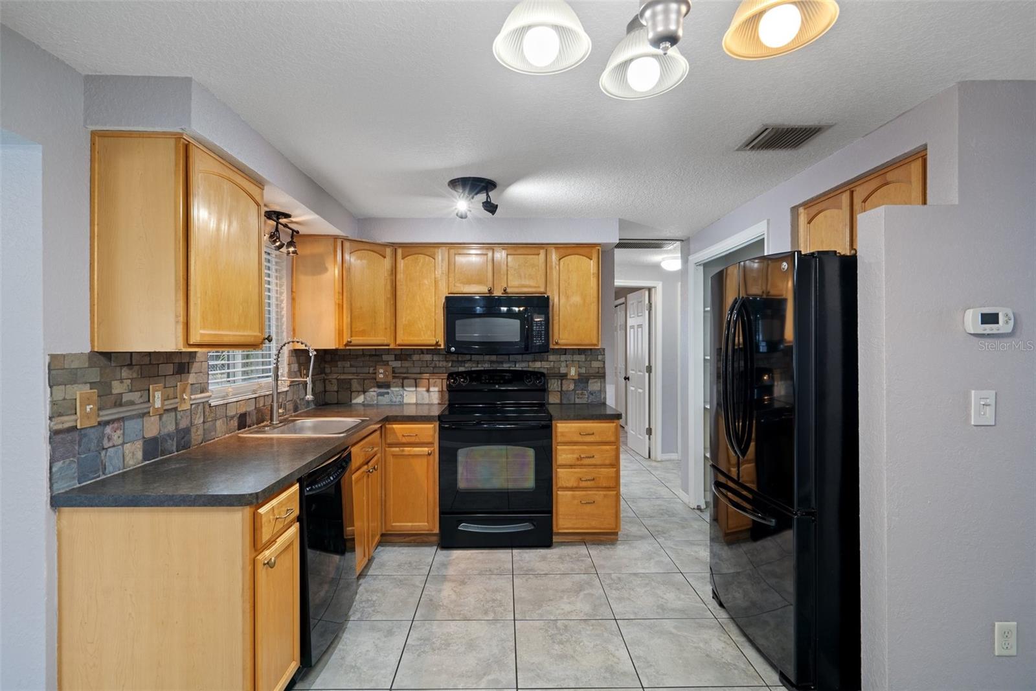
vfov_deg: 70.4
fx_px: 489
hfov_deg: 93.3
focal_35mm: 17
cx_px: 518
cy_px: 346
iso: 320
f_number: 8
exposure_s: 1/2
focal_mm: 17
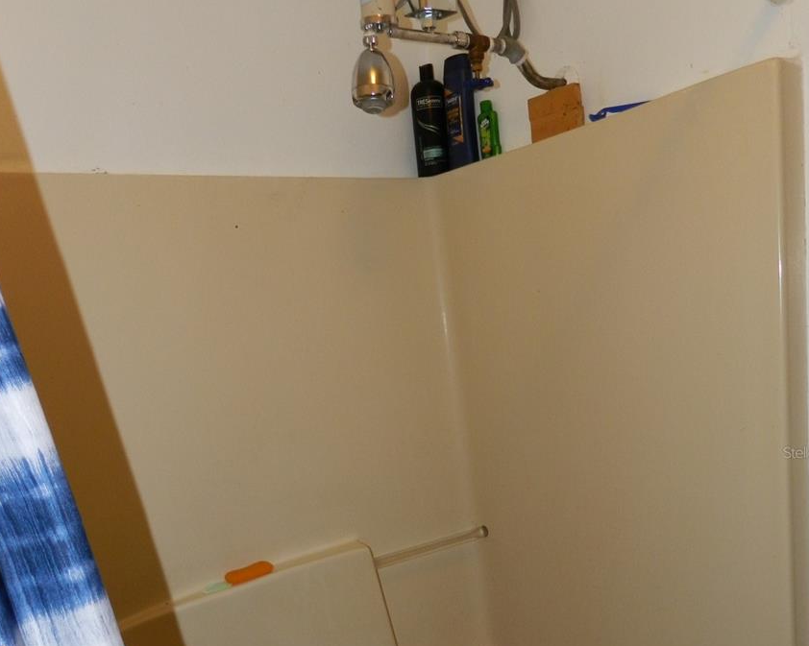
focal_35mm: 32
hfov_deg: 55.7
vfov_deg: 44.8
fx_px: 766
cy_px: 452
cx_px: 419
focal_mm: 4
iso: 200
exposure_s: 1/30
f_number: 3.4
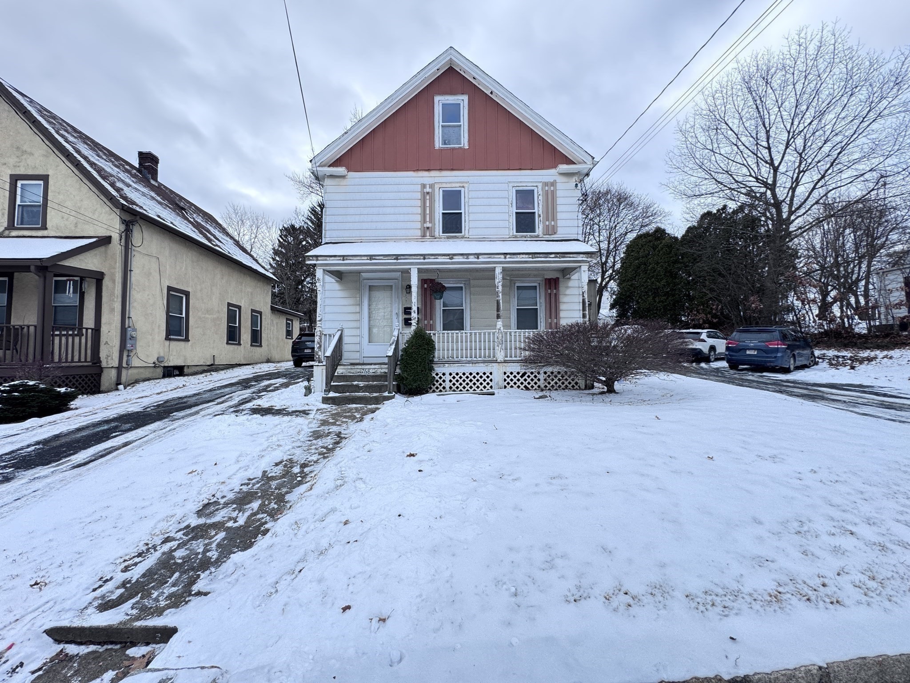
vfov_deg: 85.7
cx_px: 455
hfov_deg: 102.1
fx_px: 368
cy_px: 342
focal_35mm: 14
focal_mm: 2.22
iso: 40
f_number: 2.2
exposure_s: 1/334
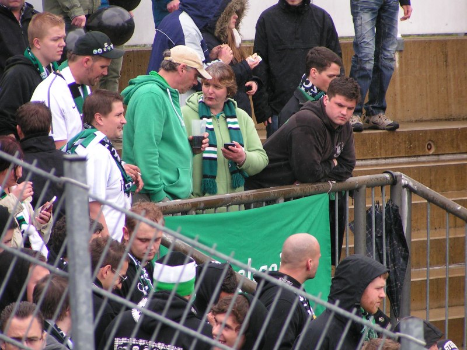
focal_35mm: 311
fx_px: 4196
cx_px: 234
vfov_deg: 4.8
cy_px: 175
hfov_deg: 6.4
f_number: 3.5
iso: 100
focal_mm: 47.6
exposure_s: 1/400
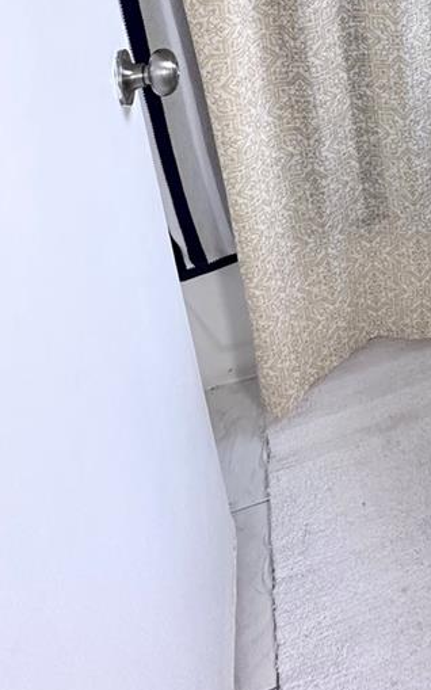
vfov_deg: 43.5
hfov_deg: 33.1
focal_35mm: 35
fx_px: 658
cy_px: -60
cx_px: 436
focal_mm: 2.22
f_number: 2.2
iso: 250
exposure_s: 1/120
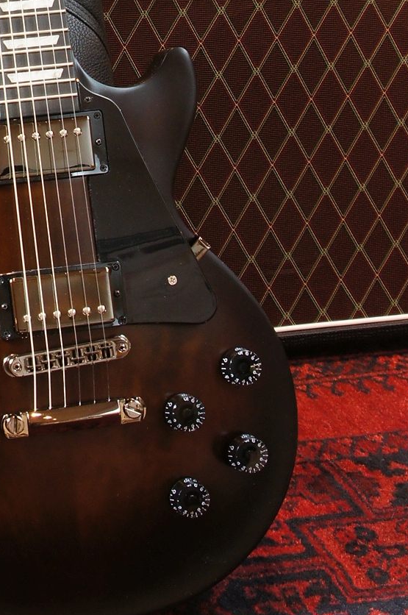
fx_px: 1961
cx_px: -71
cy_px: -104
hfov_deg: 11.7
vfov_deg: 17.1
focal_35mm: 115
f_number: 8
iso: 400
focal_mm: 28
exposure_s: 1/5
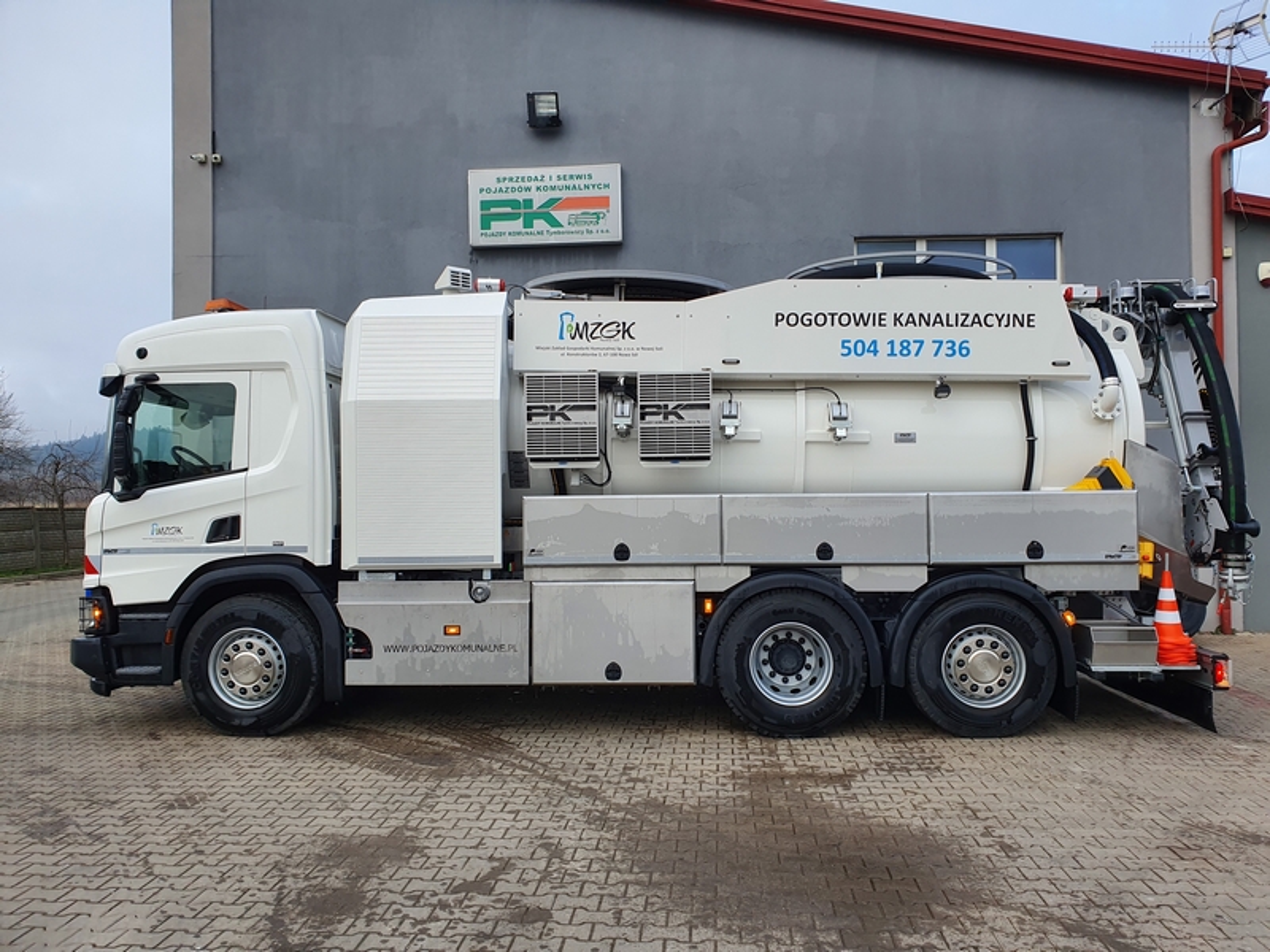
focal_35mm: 26
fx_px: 954
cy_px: 476
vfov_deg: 53.1
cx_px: 635
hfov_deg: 67.3
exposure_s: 1/202
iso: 50
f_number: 2.4
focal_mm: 4.32
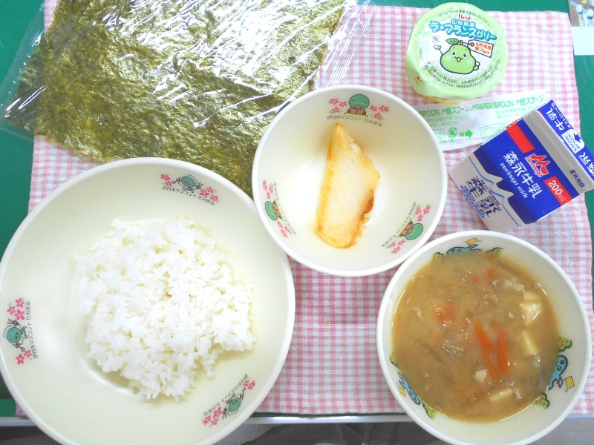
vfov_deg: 46.8
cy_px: 222
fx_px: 515
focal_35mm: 30
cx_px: 297
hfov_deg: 60.0
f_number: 3.4
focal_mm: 5.1
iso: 80
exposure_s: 1/40
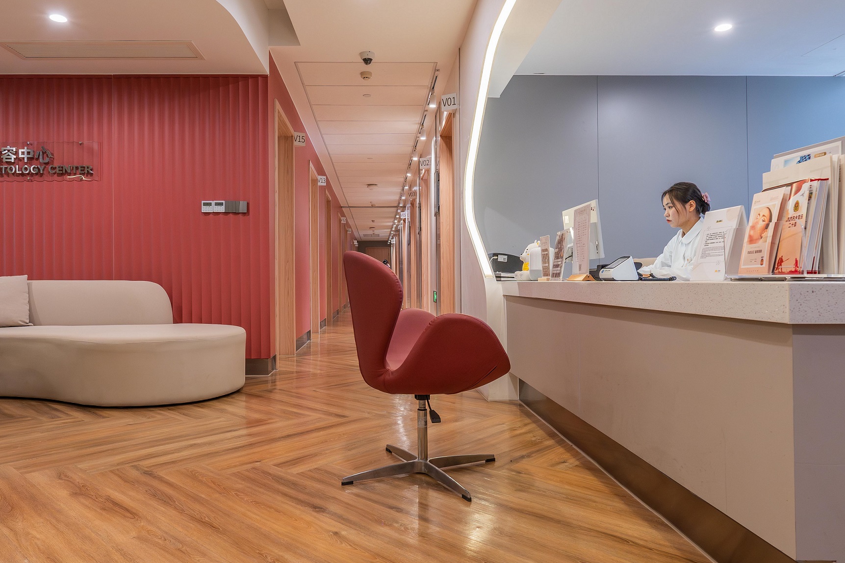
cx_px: 378
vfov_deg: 49.9
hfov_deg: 69.6
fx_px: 605
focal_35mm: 26
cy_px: 306
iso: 1000
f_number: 5.6
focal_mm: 16.5
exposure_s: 1/50
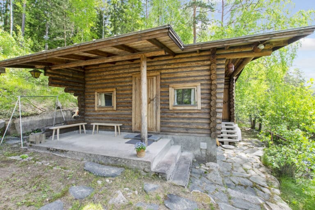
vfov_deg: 77.3
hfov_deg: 100.4
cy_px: 105
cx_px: 158
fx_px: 131
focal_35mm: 15
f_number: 7.1
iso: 400
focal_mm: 10
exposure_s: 1/200
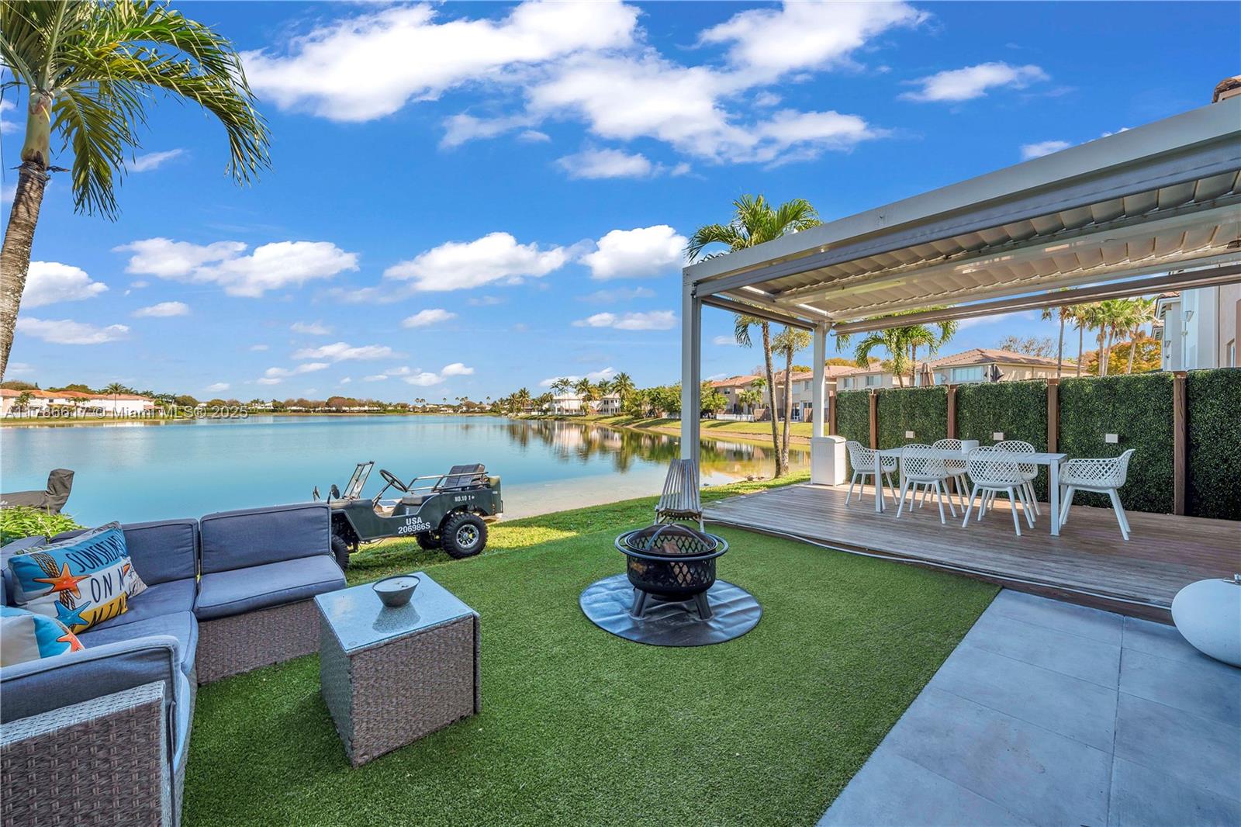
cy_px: 414
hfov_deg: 108.3
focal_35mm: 13
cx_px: 620
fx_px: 448
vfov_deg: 85.4
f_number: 11
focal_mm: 13
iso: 50
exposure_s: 1/40
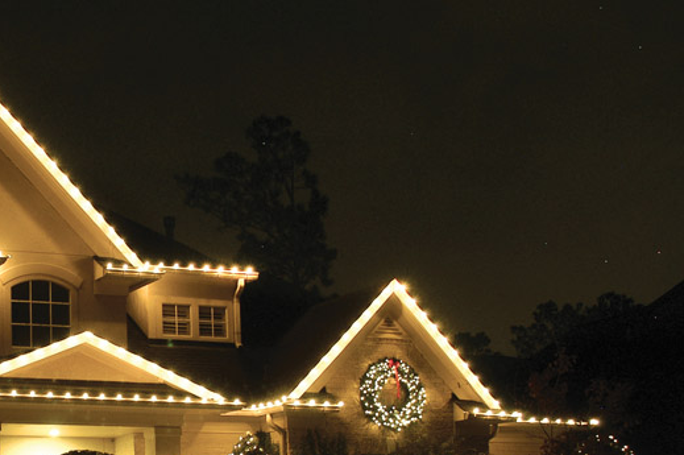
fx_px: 1538
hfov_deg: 24.6
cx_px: 109
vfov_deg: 16.7
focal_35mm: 81
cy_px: 375
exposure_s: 1.6
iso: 200
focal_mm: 28
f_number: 4
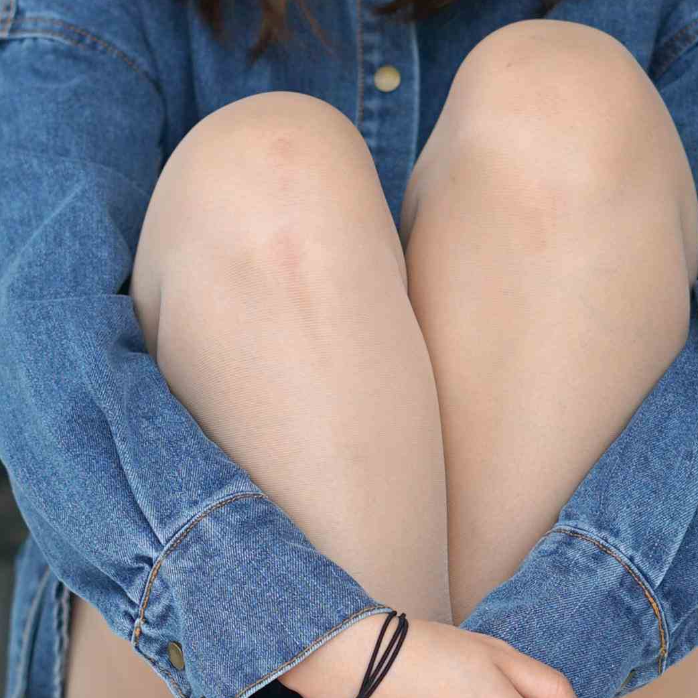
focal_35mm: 173
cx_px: 380
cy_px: 335
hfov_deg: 10.1
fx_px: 3947
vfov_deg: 10.1
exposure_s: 1/60
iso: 160
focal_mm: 50
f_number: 2.8
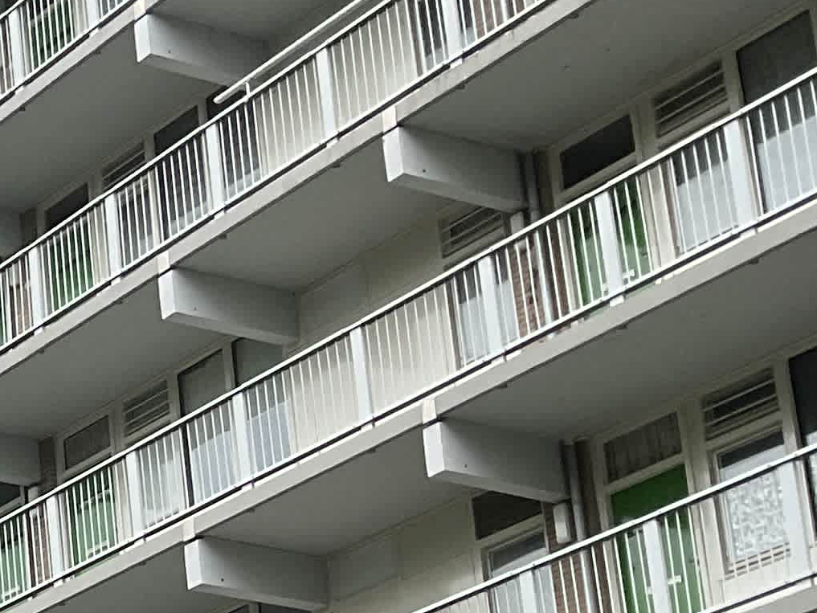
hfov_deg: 14.5
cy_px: 844
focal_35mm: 115
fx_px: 2715
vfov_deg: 12.4
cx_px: -772
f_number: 1.8
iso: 16
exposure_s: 1/1076
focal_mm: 3
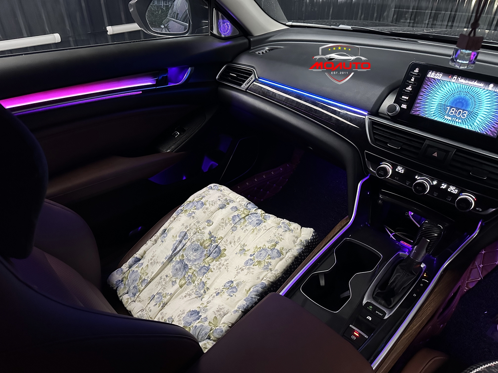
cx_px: 249
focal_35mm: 24
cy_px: 186
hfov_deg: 71.6
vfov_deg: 56.8
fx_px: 345
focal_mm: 6.86
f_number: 1.78
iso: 1000
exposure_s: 1/40
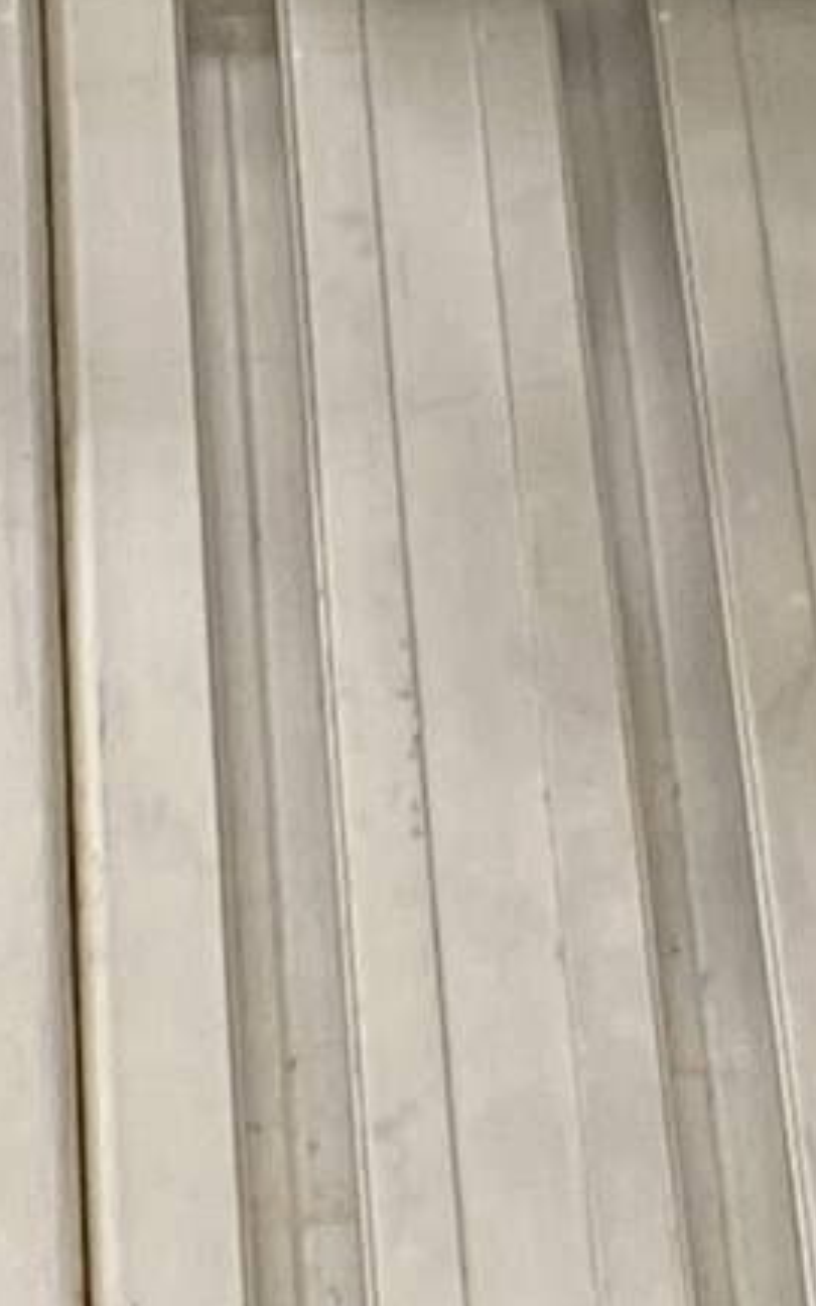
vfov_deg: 7.8
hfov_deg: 5.1
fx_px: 9145
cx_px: 659
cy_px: -1273
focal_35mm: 257
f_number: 1.8
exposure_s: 1/100
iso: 100
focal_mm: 4.25
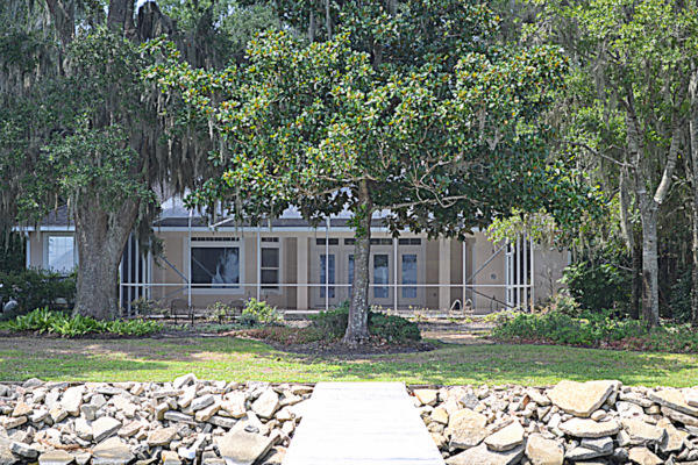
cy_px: 232
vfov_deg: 18.2
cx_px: 349
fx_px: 1454
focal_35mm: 75
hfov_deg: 27.0
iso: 100
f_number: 5.6
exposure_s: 1/125
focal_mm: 50
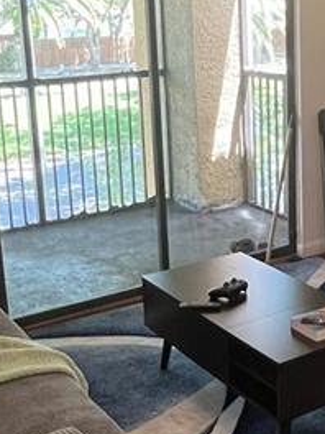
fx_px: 739
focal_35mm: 59
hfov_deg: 24.1
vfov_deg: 32.6
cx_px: 292
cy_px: 181
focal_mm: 1.57
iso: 250
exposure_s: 1/120
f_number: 1.8
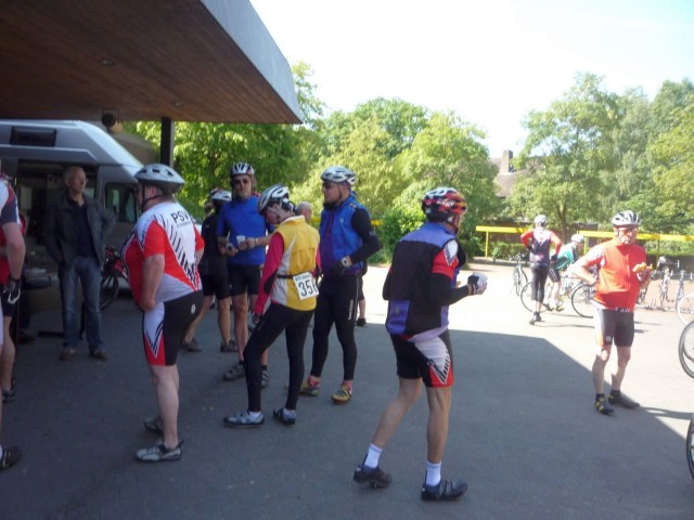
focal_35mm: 30
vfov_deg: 46.8
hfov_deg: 60.0
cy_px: 260
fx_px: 601
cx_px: 347
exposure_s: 1/200
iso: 200
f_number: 4
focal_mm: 5.2
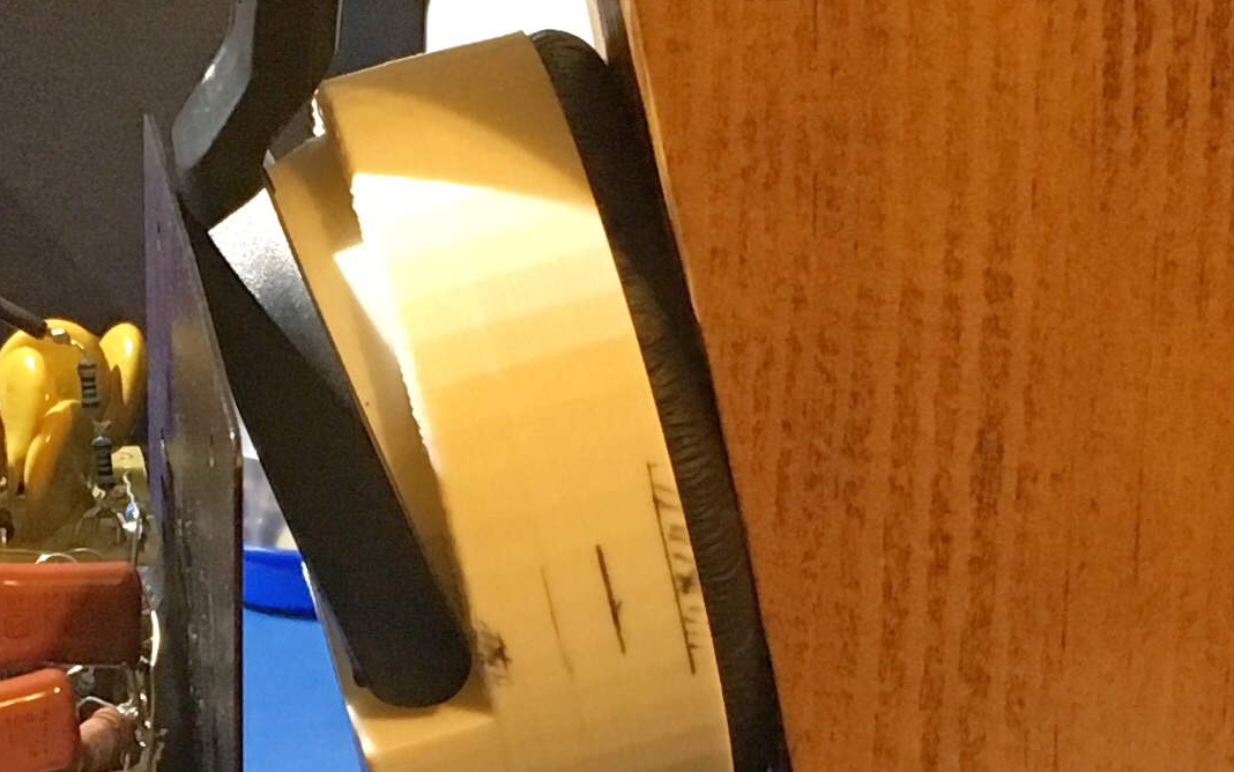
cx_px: 192
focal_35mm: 116
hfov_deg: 17.8
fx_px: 3902
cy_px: 648
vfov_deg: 11.2
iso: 160
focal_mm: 4.15
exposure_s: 1/30
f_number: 2.2
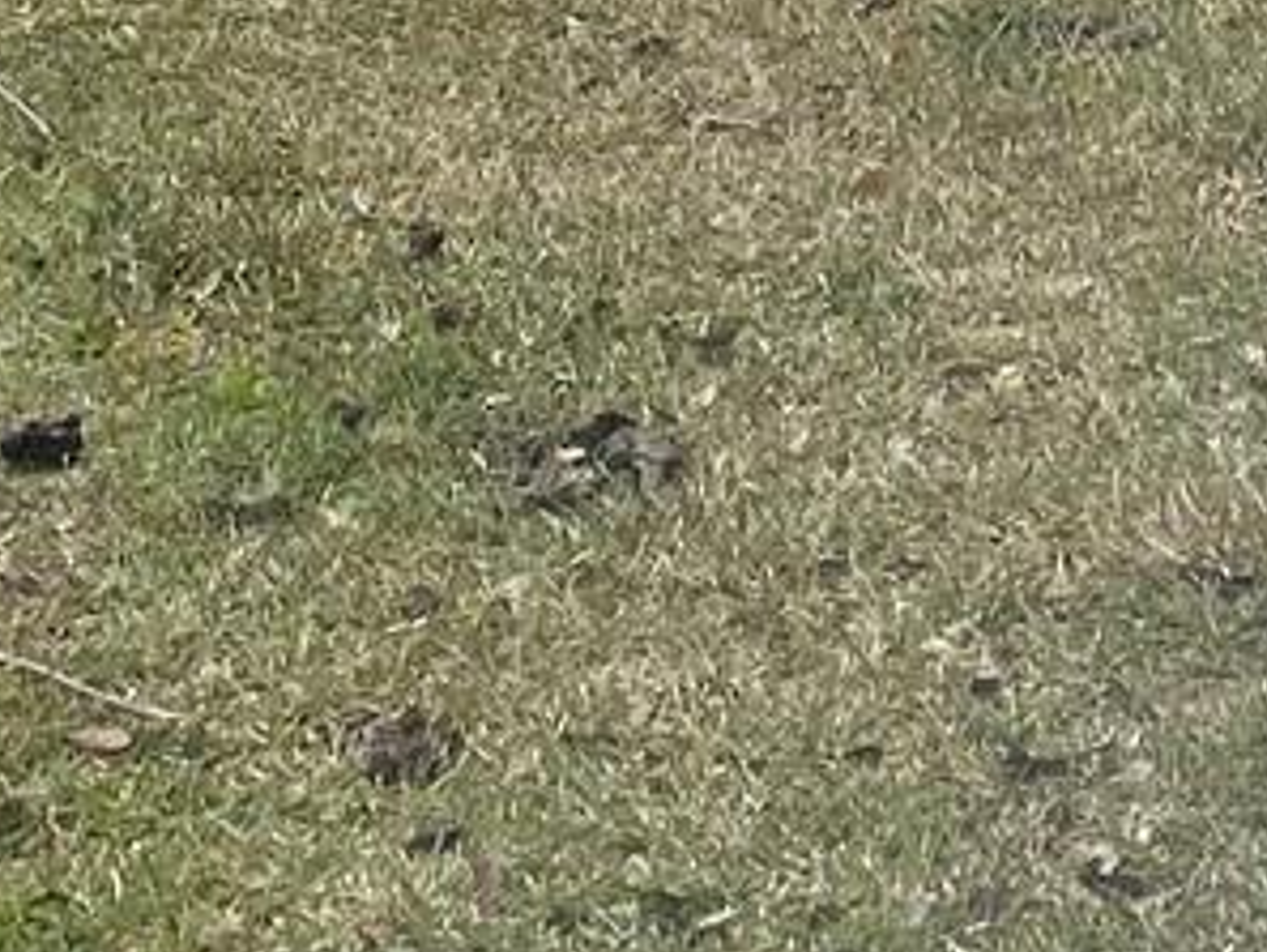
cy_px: -1503
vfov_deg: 9.2
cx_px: 1024
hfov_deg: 14.0
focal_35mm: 140
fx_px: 5126
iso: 32
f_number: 1.8
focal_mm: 4.25
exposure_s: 1/3610
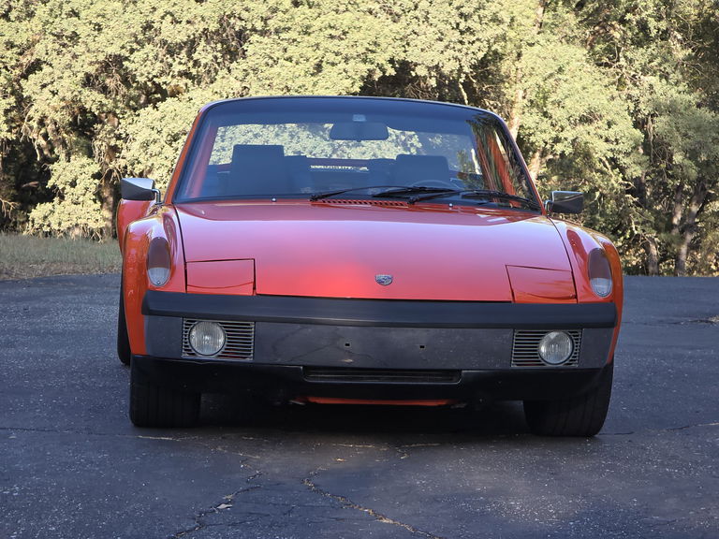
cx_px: 360
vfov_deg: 12.9
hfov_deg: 17.1
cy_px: 270
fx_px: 2389
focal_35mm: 115
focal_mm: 18.6
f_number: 3.4
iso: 64
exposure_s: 1/210
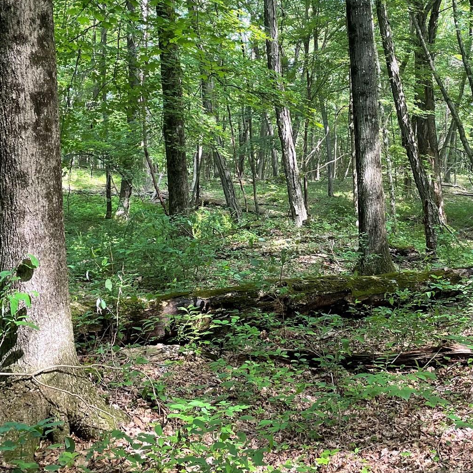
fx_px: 727
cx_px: 316
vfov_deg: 35.8
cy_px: 168
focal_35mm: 47
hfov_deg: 35.7
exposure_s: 1/121
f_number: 1.6
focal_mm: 4.2
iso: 80
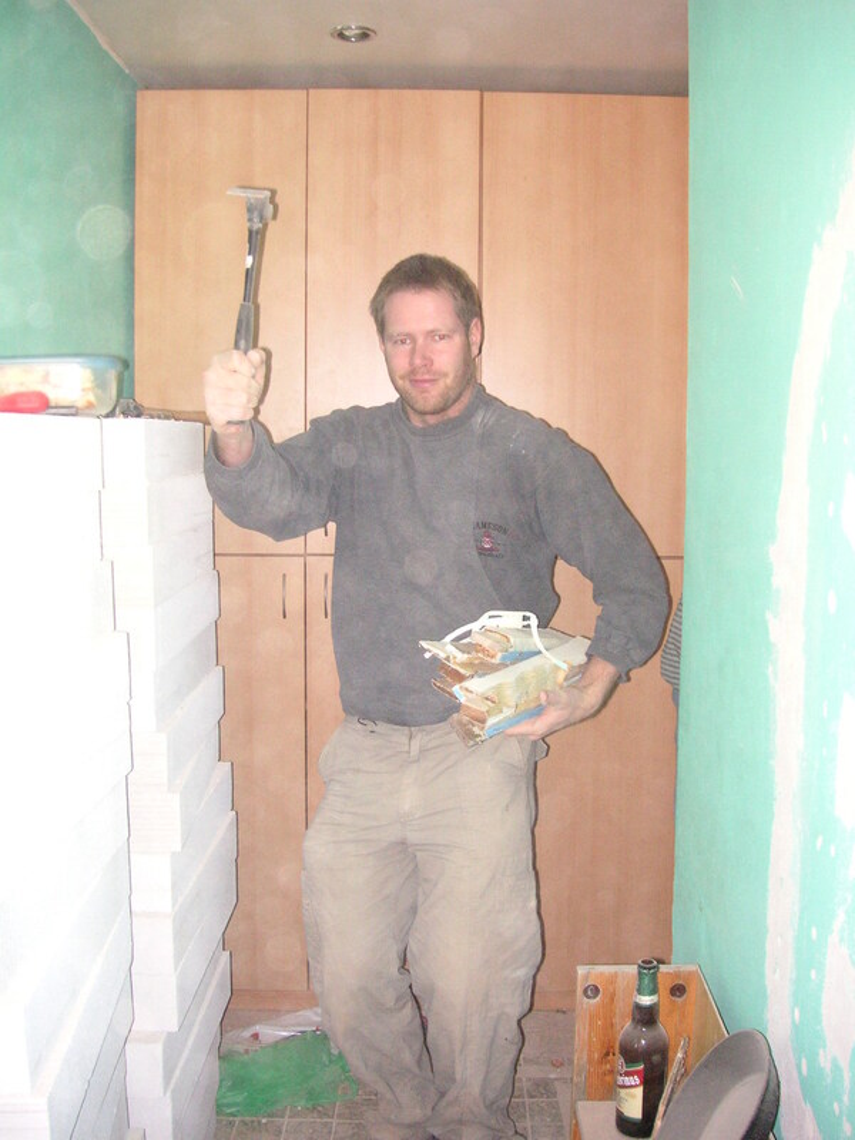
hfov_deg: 38.7
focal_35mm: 37
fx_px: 1219
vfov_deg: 50.1
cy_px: 570
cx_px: 428
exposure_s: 1/45
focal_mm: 6.1
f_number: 2.8
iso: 160
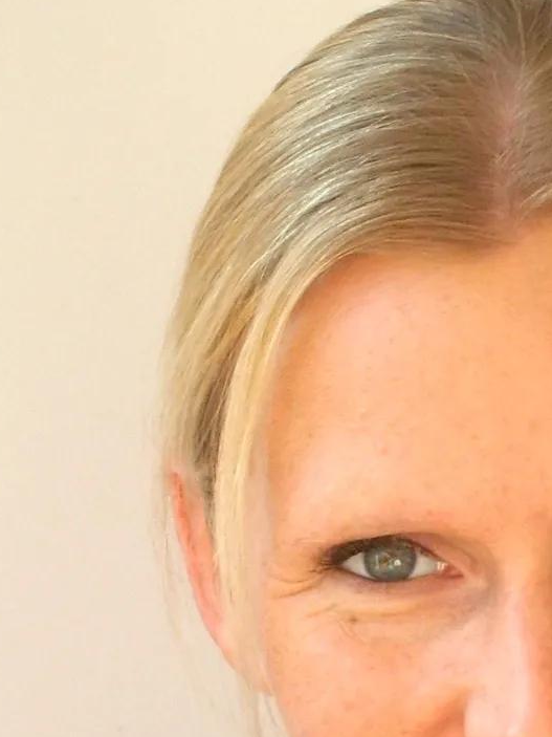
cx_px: 522
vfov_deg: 8.4
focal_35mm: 236
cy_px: 698
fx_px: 5019
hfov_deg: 6.3
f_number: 4.2
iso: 50
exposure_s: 1/90
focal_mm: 13.7
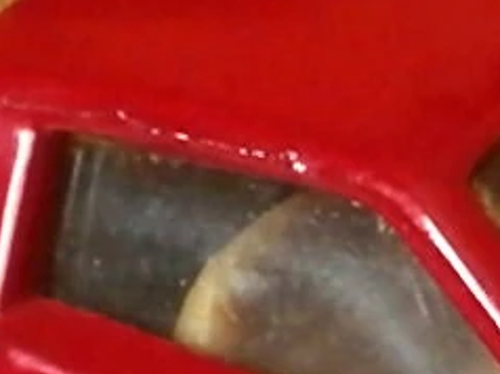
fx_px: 4444
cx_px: 801
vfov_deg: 4.8
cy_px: 411
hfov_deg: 6.3
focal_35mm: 308
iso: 320
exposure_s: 1/40
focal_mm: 8.3
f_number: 3.4
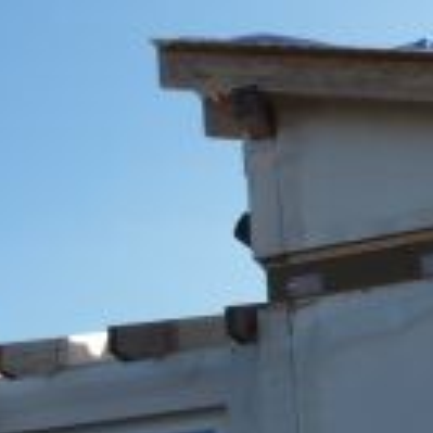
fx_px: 1500
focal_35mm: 106
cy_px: 387
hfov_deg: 15.8
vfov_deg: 16.2
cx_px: -81
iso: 80
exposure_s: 1/400
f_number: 4.5
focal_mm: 4.1
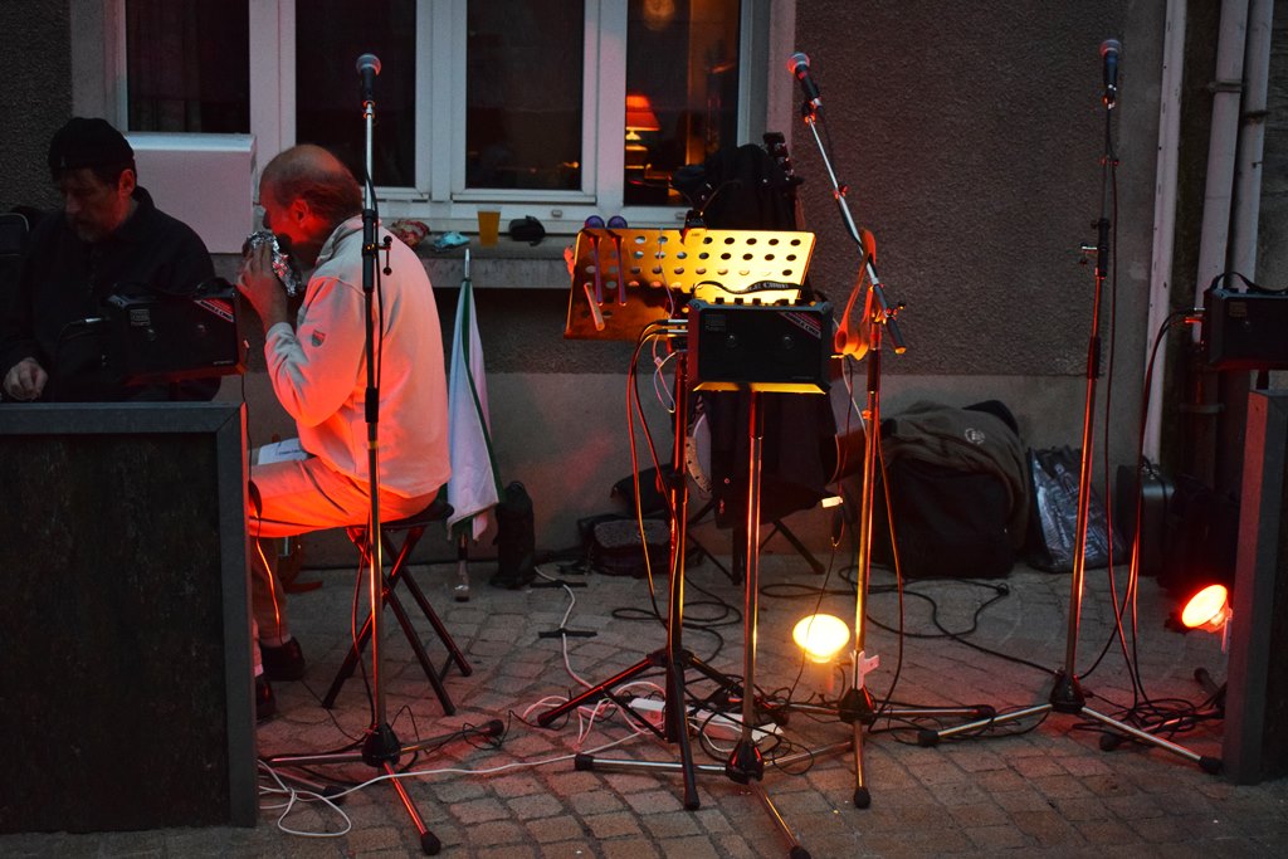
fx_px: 1664
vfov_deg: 29.0
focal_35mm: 46
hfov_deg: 42.3
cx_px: 644
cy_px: 430
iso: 3200
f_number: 4.2
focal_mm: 31
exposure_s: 1/200
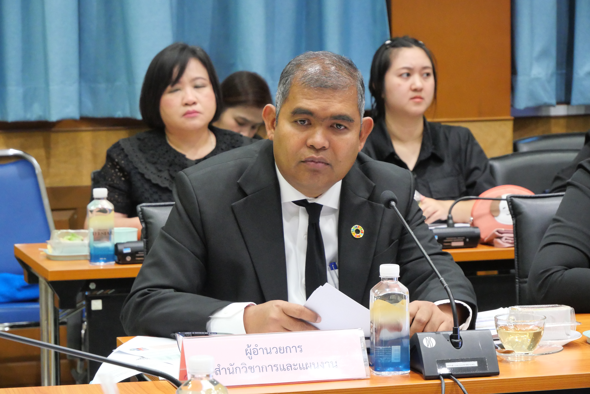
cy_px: 197
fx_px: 2033
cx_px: 295
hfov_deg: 16.5
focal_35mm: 124
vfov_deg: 11.1
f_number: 5.6
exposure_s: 1/40
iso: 3200
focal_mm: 60
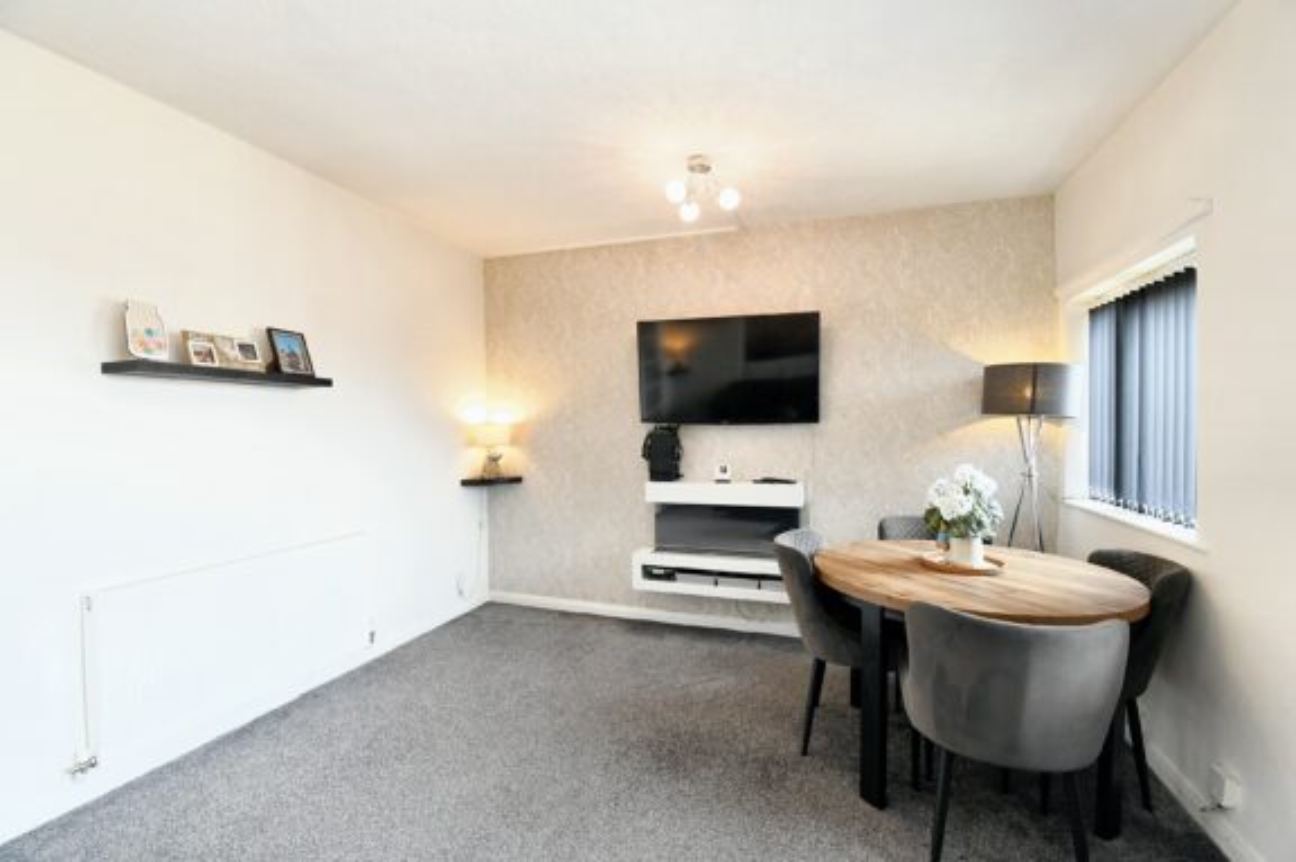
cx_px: 648
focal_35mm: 15
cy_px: 431
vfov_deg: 77.2
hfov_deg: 100.4
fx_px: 540
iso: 1600
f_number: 10
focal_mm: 10
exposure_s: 1/15
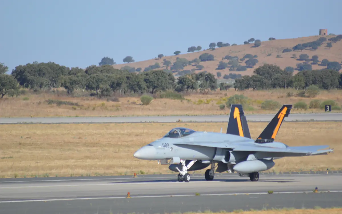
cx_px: 171
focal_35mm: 459
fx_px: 4279
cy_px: 109
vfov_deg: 2.9
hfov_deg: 4.6
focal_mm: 300
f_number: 5.6
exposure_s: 1/2000
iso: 400
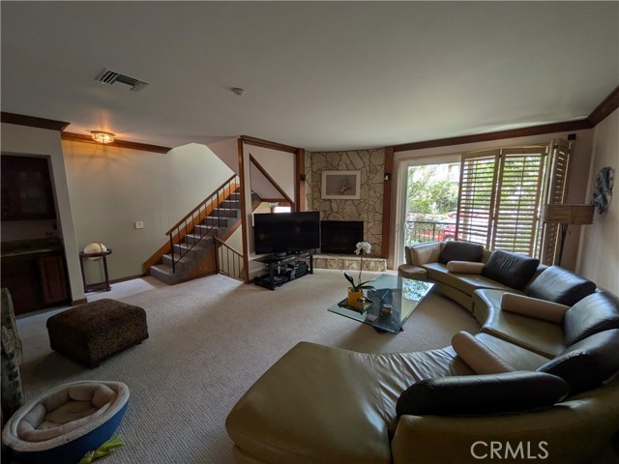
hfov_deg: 102.1
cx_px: 310
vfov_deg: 85.7
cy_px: 232
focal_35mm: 14
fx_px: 250
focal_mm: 1.85
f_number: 2.2
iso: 57
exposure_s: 1/40
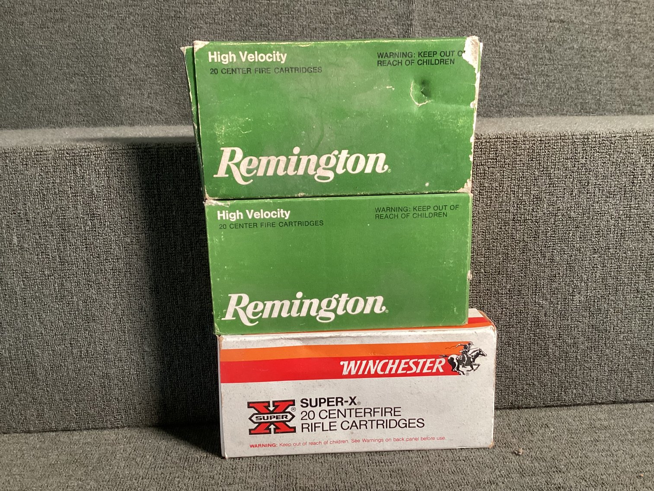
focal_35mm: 31
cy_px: 246
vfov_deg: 45.4
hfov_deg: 58.3
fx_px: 586
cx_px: 327
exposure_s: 1/60
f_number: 2.4
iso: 250
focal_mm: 3.3
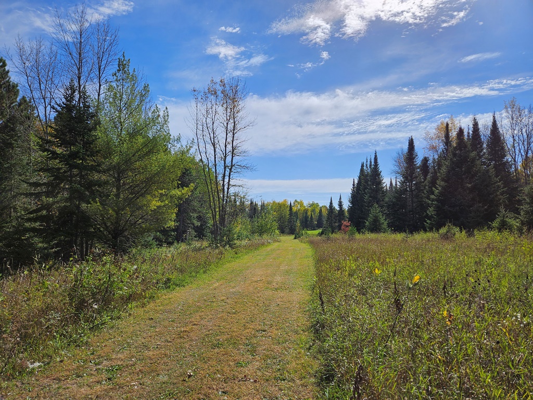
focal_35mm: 23
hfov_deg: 73.9
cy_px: 200
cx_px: 266
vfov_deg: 58.9
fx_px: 354
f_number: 1.8
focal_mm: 5.4
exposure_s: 1/3850
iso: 25
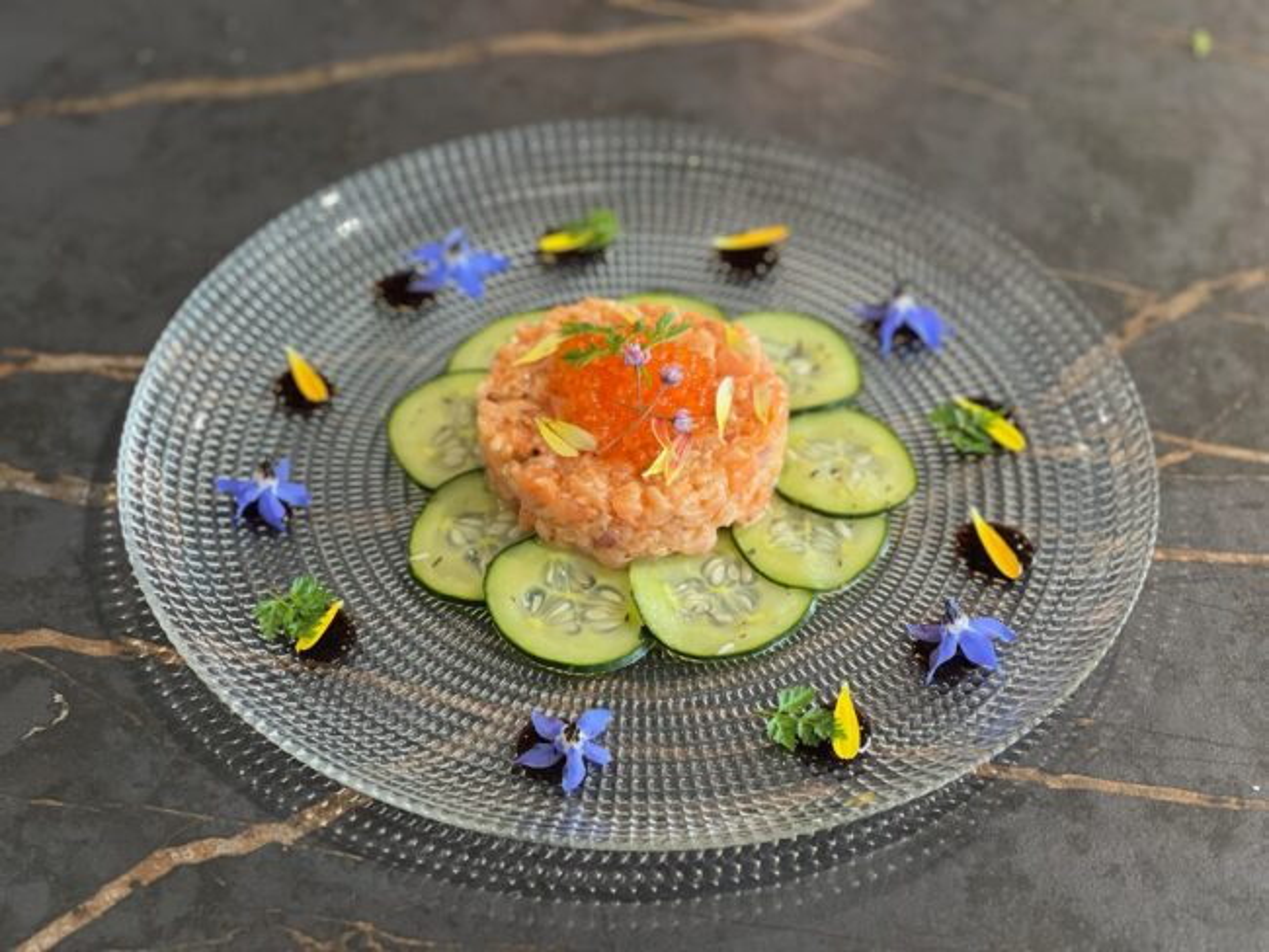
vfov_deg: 19.2
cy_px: 476
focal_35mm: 77
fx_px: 2824
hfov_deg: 25.3
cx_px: 634
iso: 320
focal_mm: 9
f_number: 2.8
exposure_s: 1/33
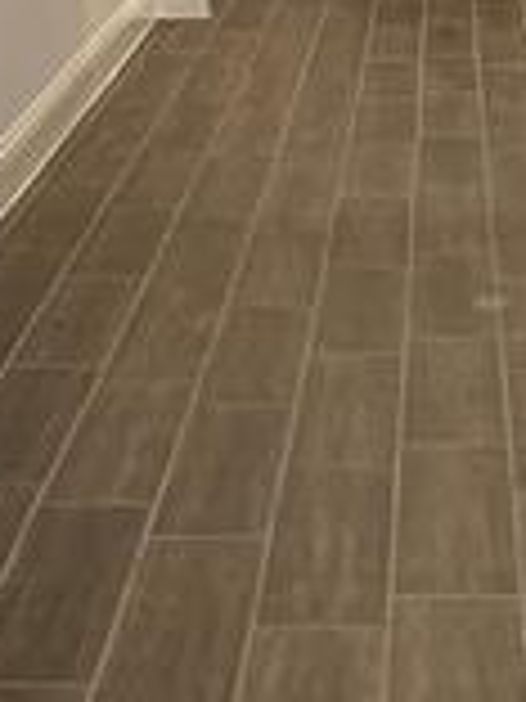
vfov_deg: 14.5
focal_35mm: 128
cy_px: -306
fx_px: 2593
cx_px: 436
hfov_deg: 11.5
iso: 160
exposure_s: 1/60
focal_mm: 4.25
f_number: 1.8
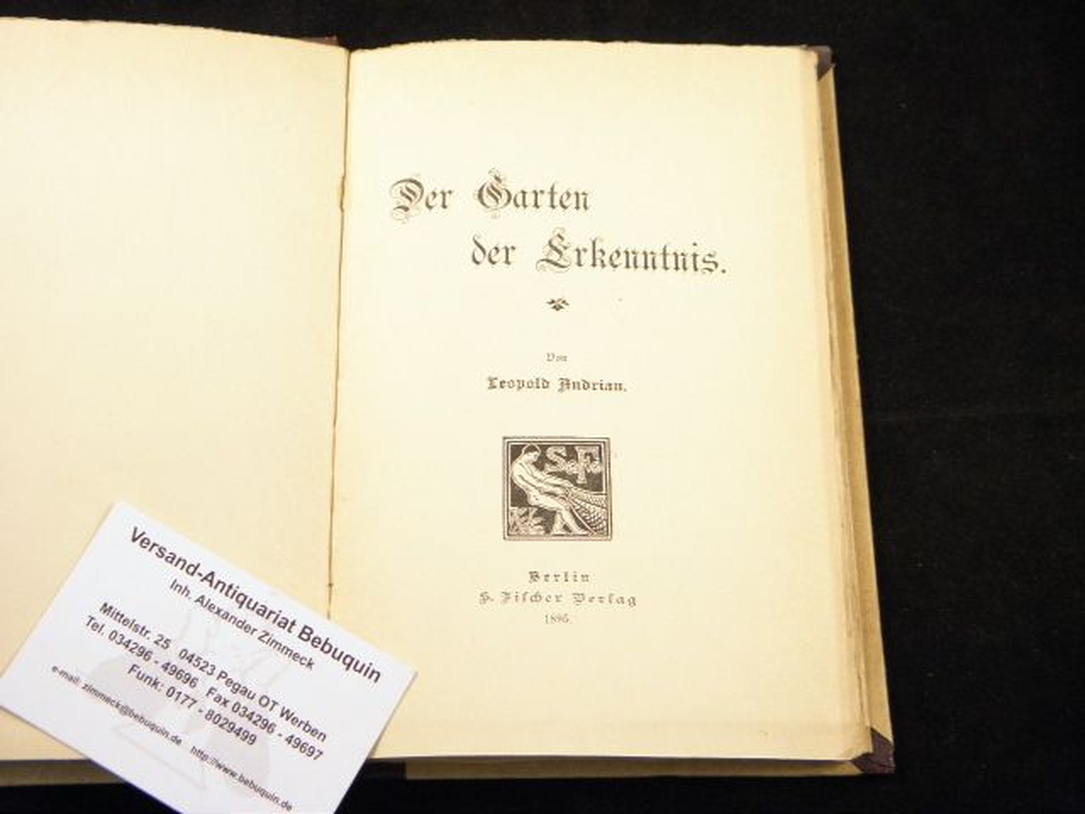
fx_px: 1567
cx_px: 542
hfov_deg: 38.2
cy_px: 407
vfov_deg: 29.1
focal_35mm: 50
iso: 250
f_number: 4
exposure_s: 1/50
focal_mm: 9.1
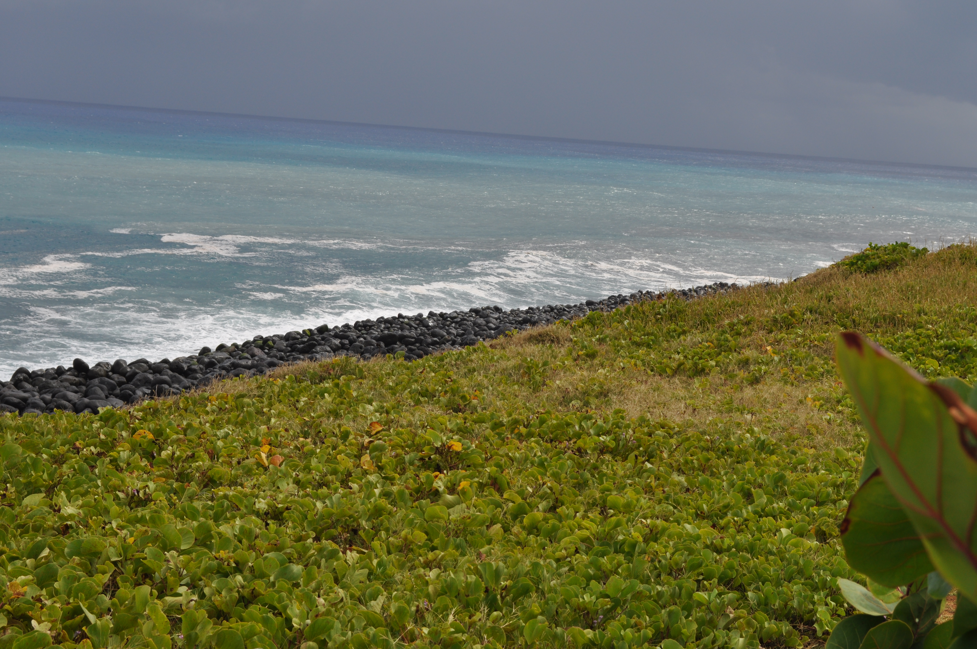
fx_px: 1870
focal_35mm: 69
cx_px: 488
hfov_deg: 29.3
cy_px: 324
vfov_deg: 19.7
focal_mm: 46
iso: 200
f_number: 11
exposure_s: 1/500
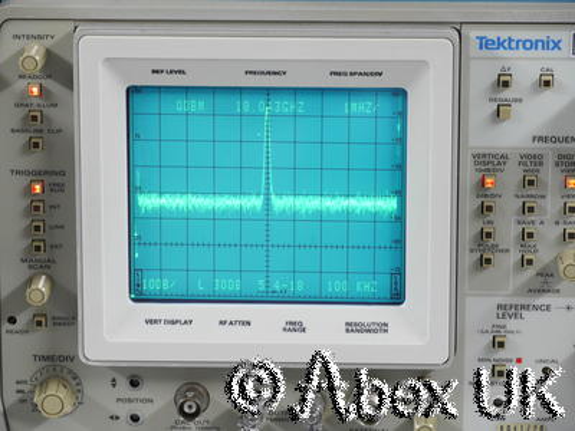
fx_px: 3222
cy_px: 216
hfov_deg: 10.2
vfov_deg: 7.7
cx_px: 288
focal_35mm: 194
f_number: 8
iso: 200
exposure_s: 1/2
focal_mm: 97
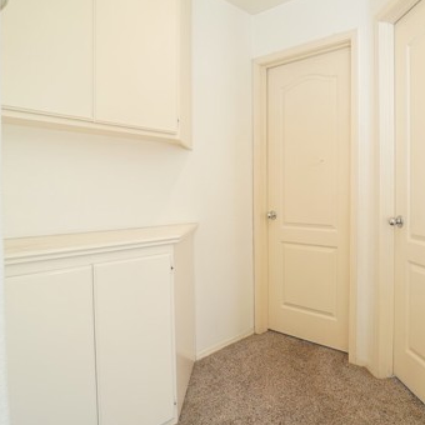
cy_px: 202
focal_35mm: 24
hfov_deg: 62.1
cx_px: 308
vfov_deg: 65.0
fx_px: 333
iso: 800
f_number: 7.1
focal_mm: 10
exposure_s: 1/50
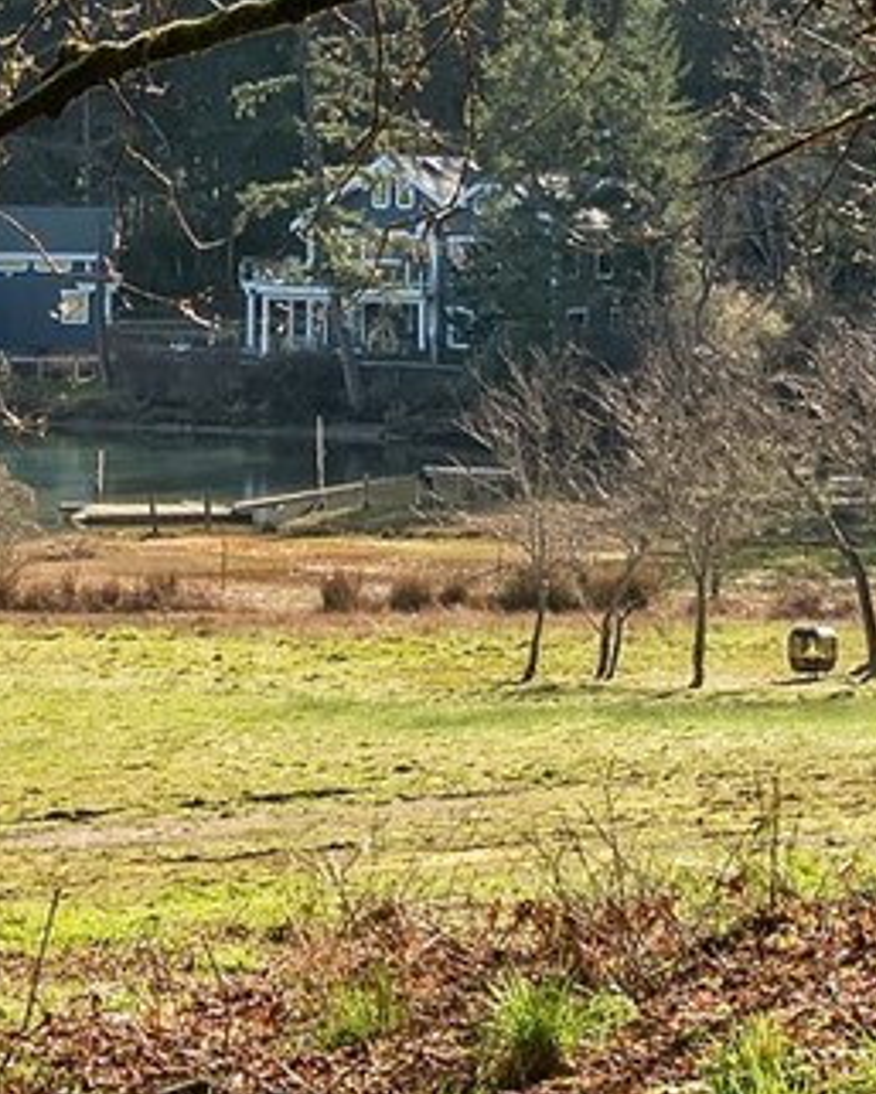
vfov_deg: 12.6
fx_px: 4891
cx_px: -220
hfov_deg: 10.1
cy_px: 56
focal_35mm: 151
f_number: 9
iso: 200
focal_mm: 30.4
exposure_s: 1/200
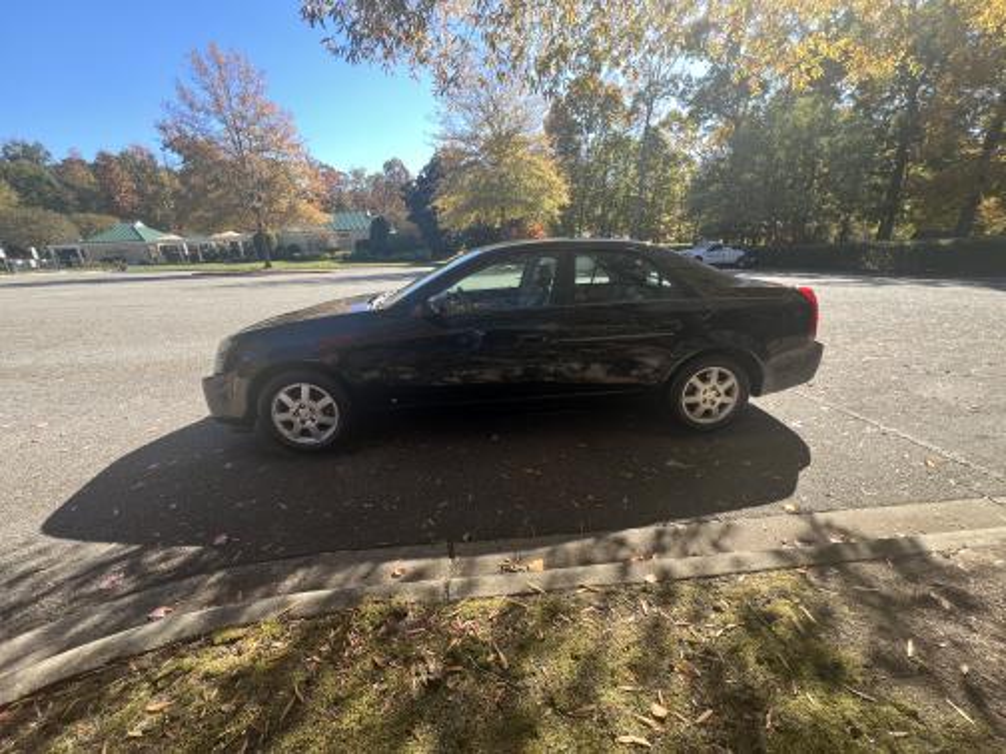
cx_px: 503
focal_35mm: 13
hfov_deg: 106.2
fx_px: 378
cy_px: 377
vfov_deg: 89.9
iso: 32
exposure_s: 1/132
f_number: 1.8
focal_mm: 1.57
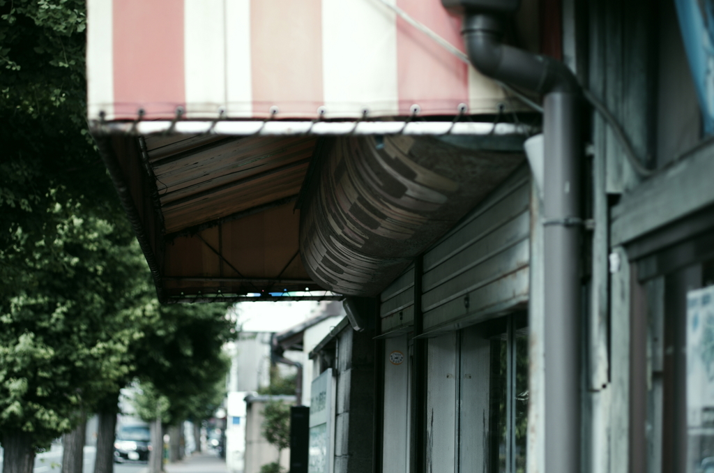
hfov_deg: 19.5
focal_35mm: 105
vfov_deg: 13.0
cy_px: 236
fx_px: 2078
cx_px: 357
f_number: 2.8
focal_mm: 70
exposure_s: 1/320
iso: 100
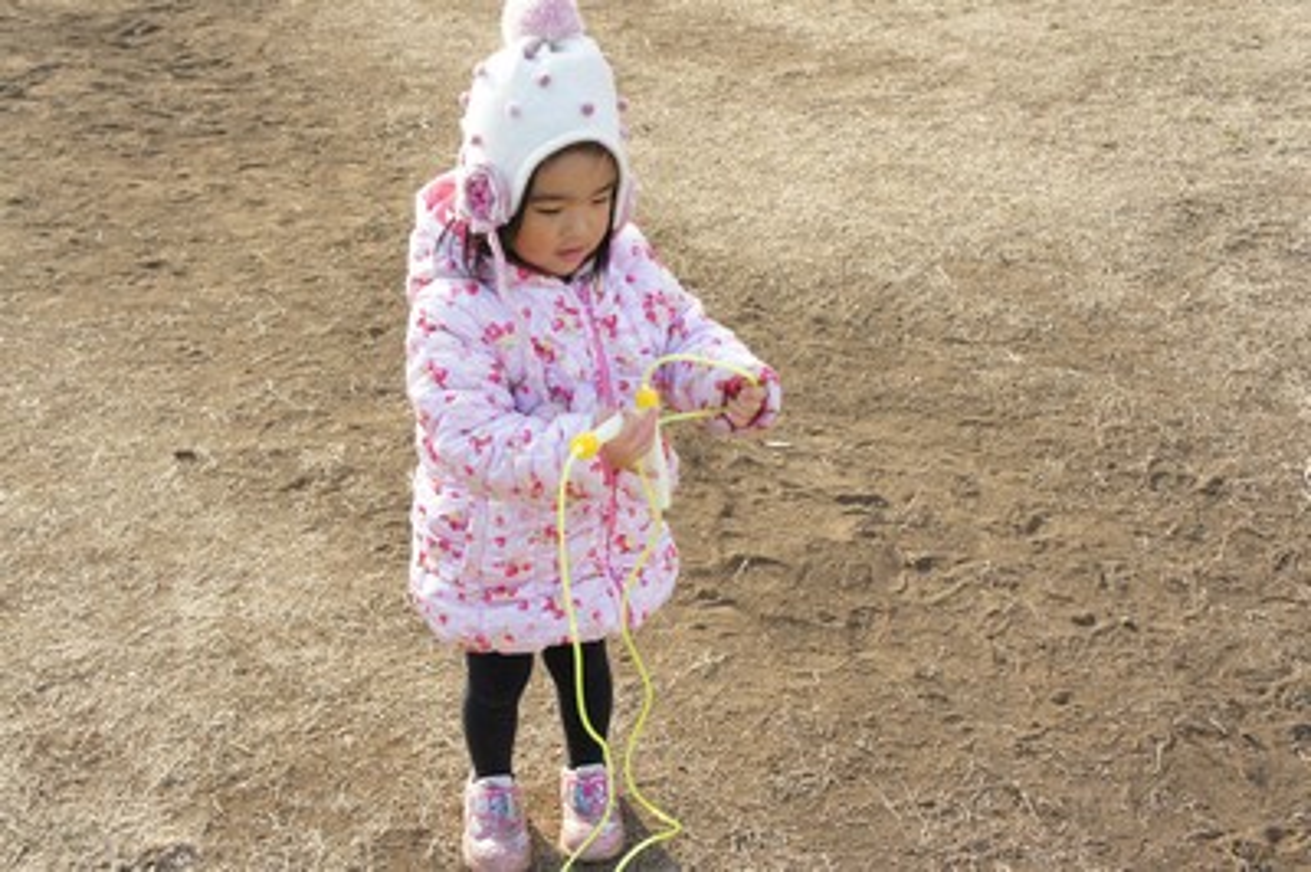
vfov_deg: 31.8
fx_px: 1528
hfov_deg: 46.4
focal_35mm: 42
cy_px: 436
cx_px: 656
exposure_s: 1/125
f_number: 6.3
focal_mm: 28
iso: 200
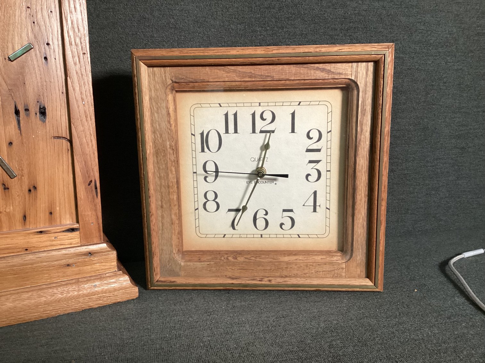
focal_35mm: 31
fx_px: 434
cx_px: 242
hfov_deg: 58.3
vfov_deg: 45.4
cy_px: 182
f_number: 2.4
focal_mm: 3.3
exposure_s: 1/60
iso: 250
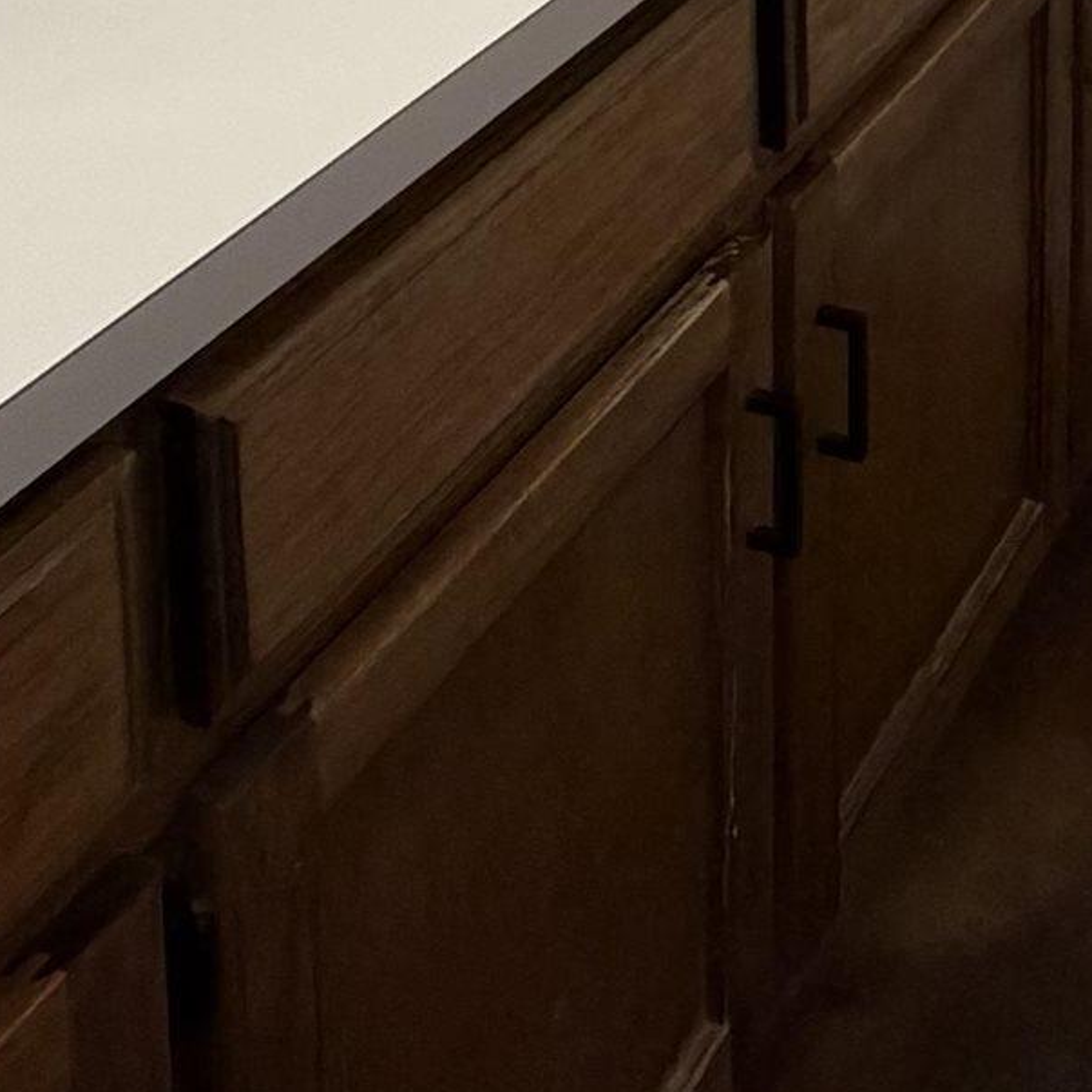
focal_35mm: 63
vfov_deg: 20.5
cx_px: 1340
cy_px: -799
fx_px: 2248
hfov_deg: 24.5
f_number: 2.2
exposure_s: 1/60
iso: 160
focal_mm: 2.22
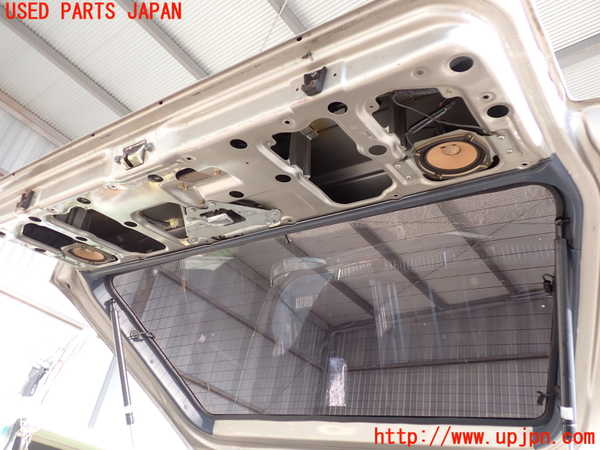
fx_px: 520
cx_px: 300
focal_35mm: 30
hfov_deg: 60.0
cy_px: 225
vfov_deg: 46.8
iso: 100
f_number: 2.3
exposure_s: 1/100
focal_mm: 5.4
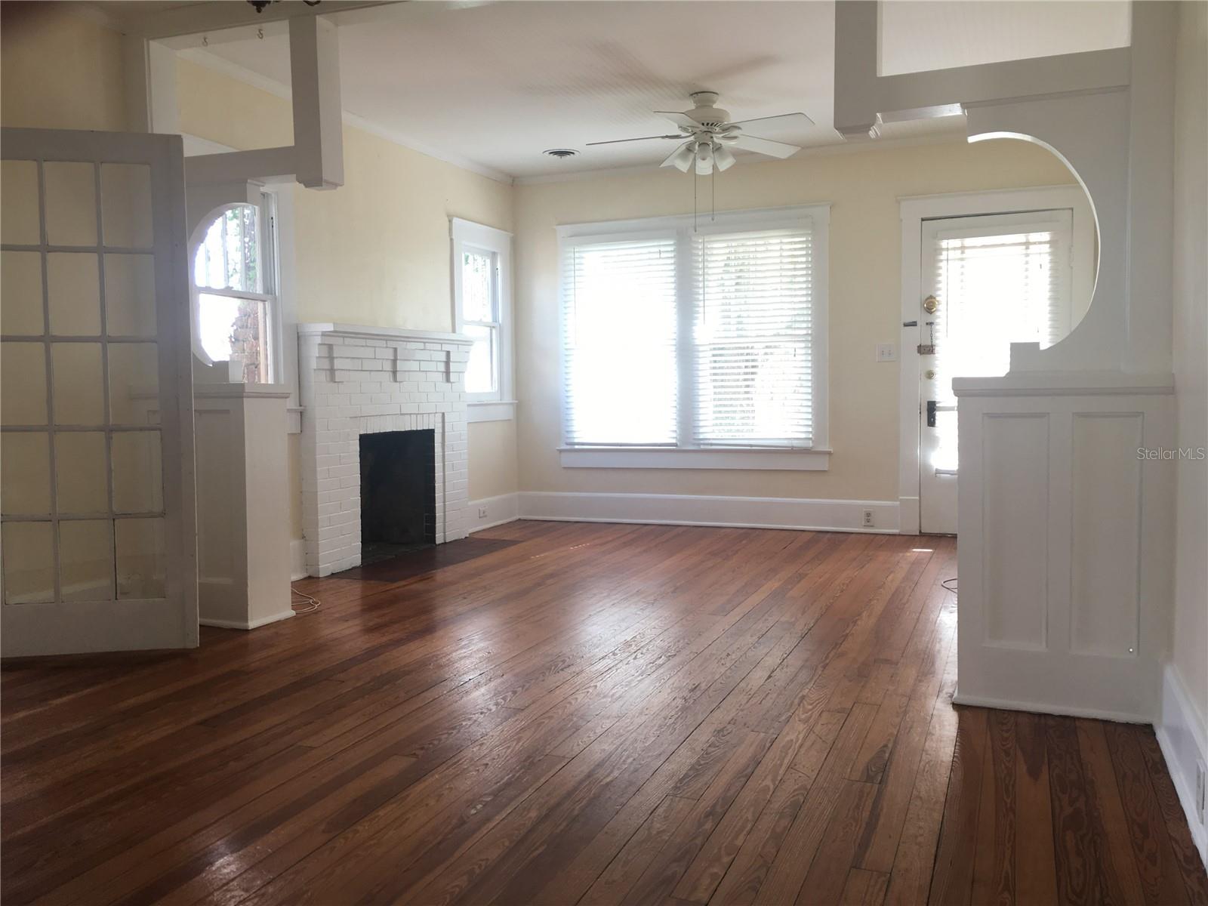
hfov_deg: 61.7
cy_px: 453
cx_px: 604
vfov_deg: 48.2
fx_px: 1012
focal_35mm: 29
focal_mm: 4.15
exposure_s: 1/30
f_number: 2.2
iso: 25
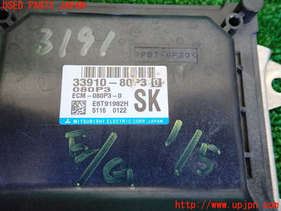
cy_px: 106
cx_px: 140
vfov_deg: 46.8
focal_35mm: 30
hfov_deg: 60.0
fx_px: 244
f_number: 2.3
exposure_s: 1/60
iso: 500
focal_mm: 5.4
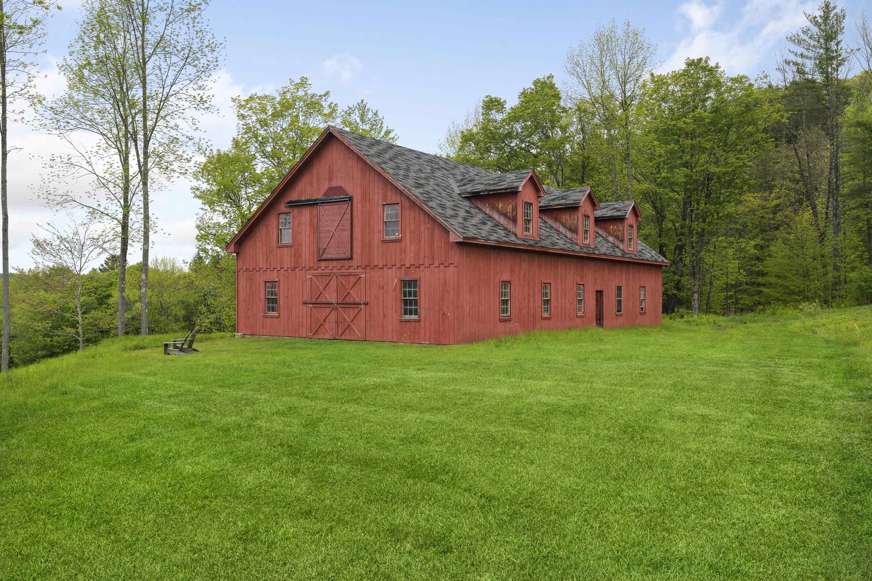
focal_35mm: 30
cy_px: 286
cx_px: 433
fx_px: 727
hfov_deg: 61.9
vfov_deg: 43.6
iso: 250
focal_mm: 29
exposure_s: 1/160
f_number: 8
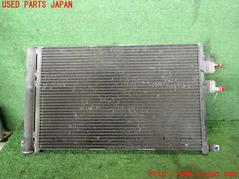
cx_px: 120
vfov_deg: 46.8
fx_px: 207
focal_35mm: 30
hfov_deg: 60.0
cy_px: 90
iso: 400
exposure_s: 1/30
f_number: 2.3
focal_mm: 5.4
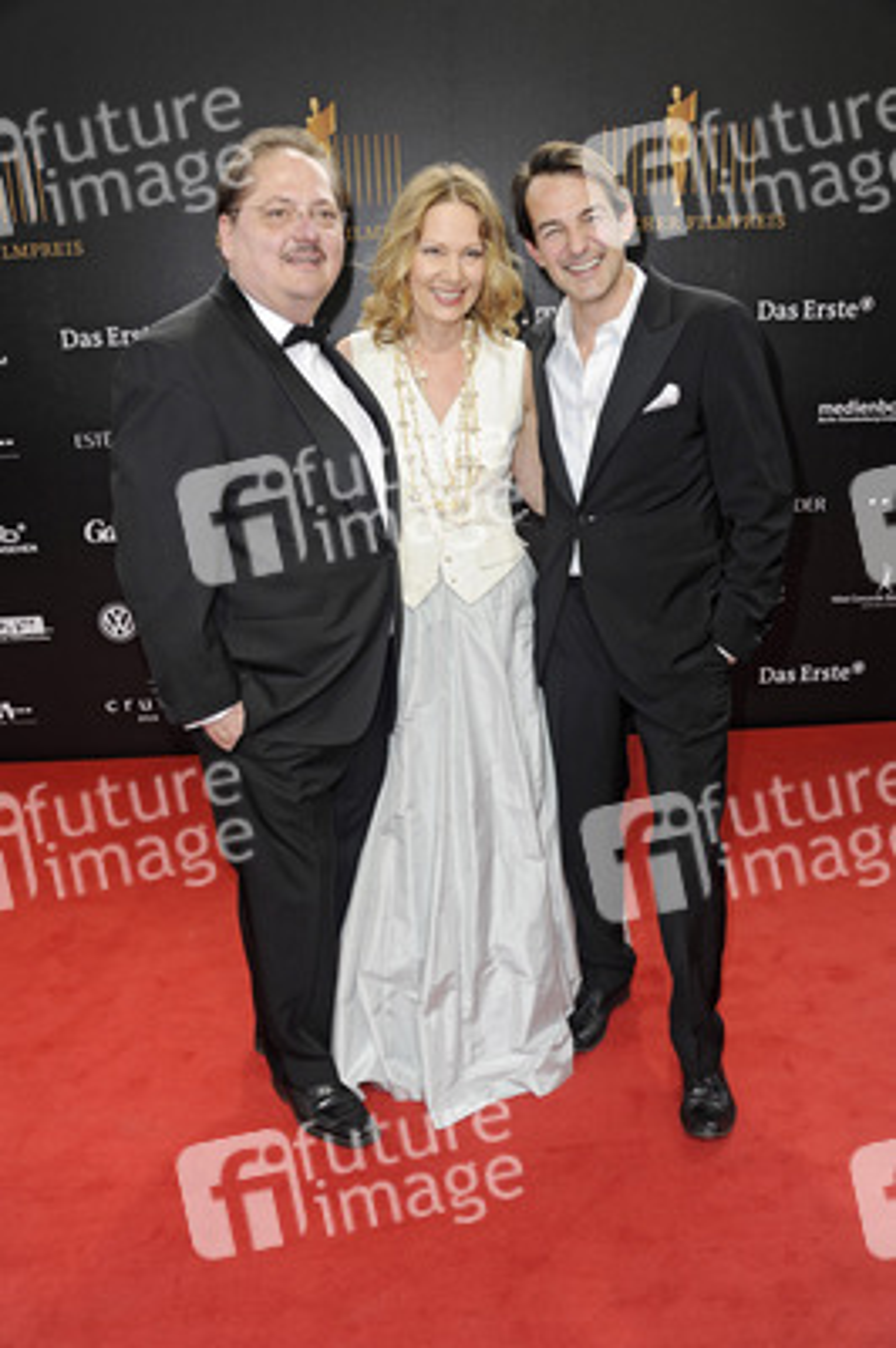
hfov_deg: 41.0
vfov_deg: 58.8
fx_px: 1197
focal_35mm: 32
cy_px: 674
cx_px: 448
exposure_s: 1/160
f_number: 6.3
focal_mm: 32
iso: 500
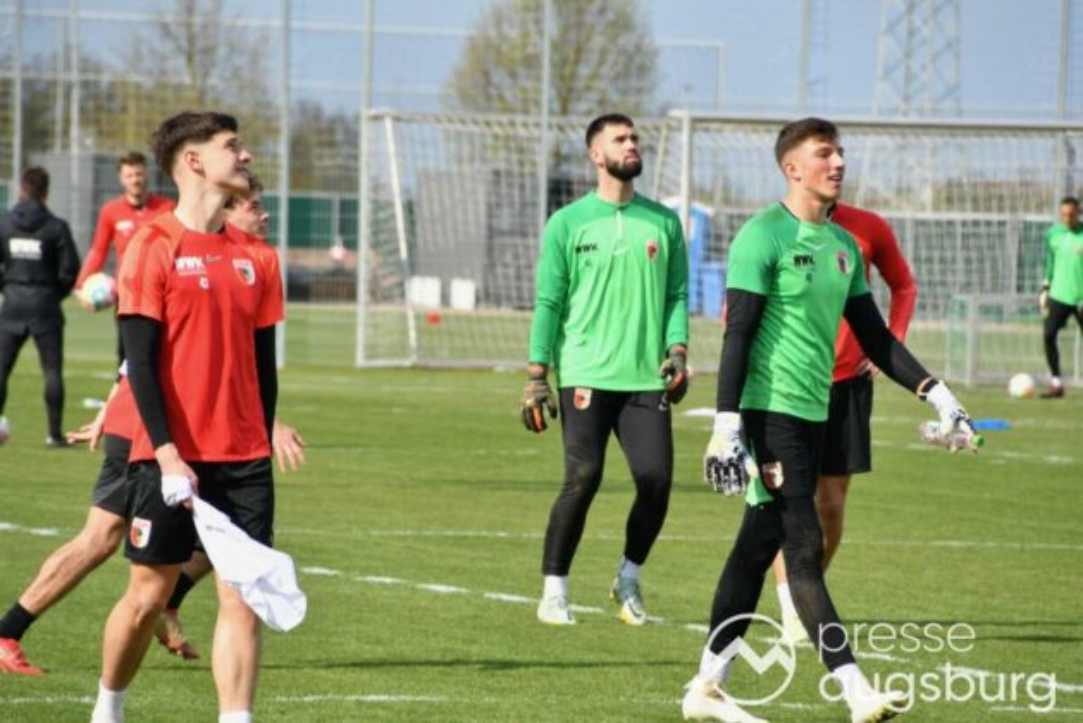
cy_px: 362
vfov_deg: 3.1
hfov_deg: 4.6
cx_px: 542
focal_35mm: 450
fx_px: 13543
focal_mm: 300
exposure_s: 1/640
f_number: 13
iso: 500
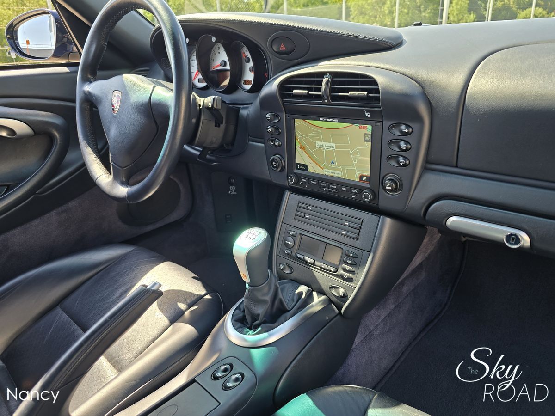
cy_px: 208
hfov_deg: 73.9
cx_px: 278
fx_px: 369
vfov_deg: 58.9
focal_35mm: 23
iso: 32
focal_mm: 6.3
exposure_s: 1/180
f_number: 1.7
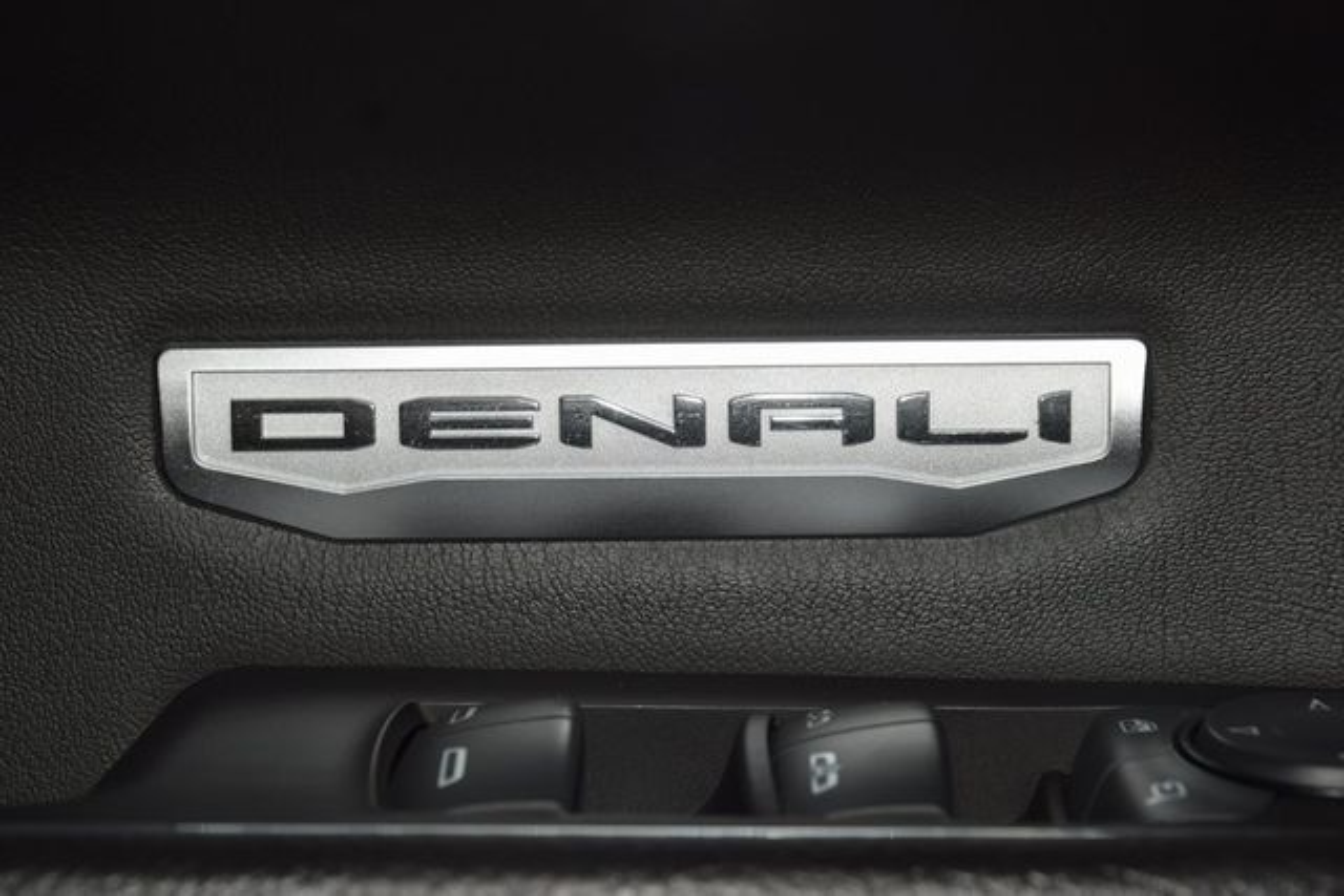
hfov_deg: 19.5
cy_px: 448
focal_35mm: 105
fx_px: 3921
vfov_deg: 13.0
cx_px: 672
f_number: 8
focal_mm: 70
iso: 100
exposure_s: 1/125
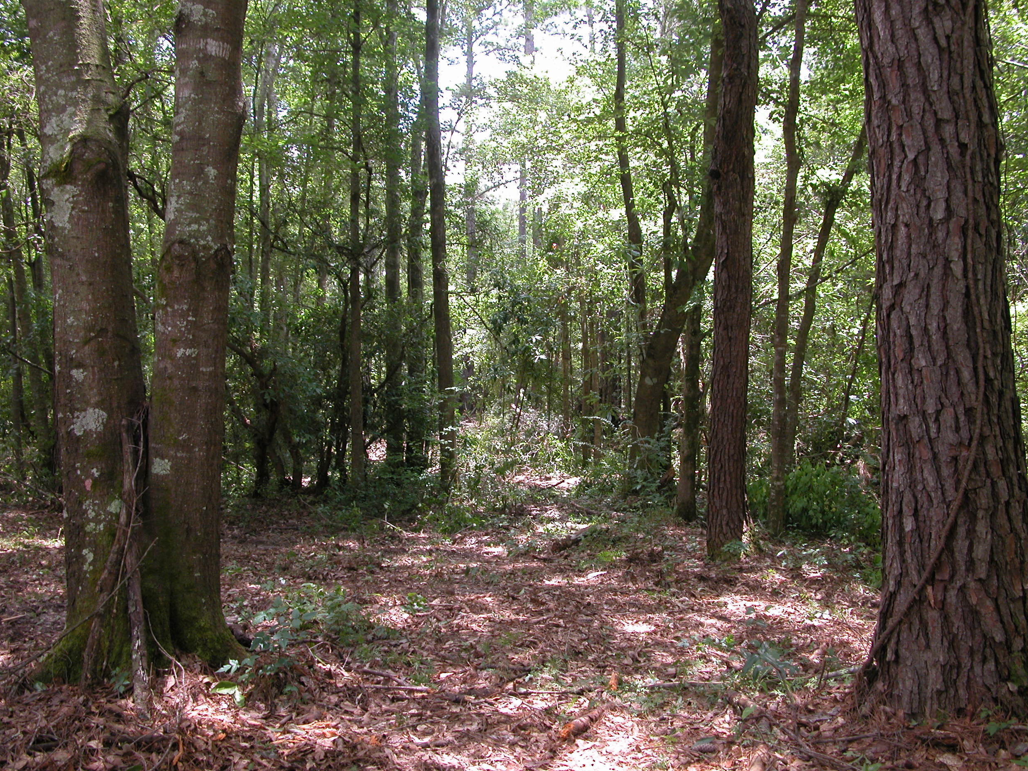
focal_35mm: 36
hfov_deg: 51.4
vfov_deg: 39.7
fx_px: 1069
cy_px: 377
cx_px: 513
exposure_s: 1/58.9
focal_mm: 8.9
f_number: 3.2
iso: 100
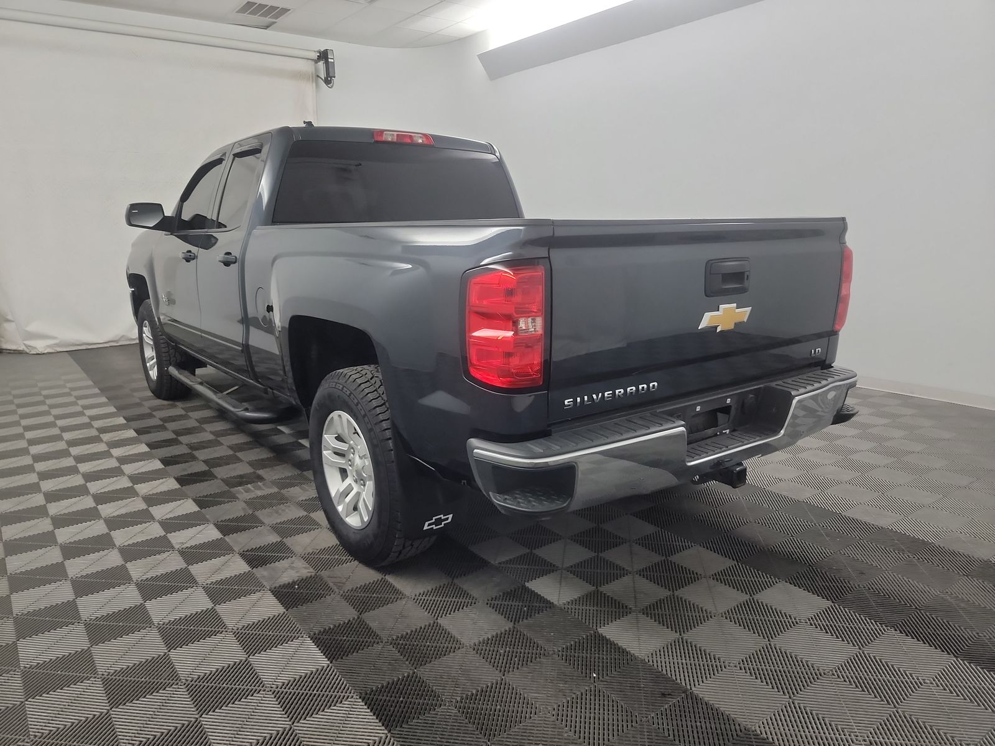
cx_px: 498
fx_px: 690
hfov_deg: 71.6
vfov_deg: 56.8
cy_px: 373
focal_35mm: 24
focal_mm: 6.7
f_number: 1.8
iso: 818
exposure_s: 1/59
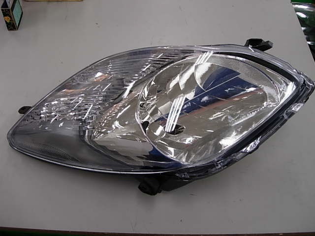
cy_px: 118
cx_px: 158
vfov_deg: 37.7
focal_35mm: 38
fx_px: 346
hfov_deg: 49.0
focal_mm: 7.8
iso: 64
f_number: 2.8
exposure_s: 1/60.4
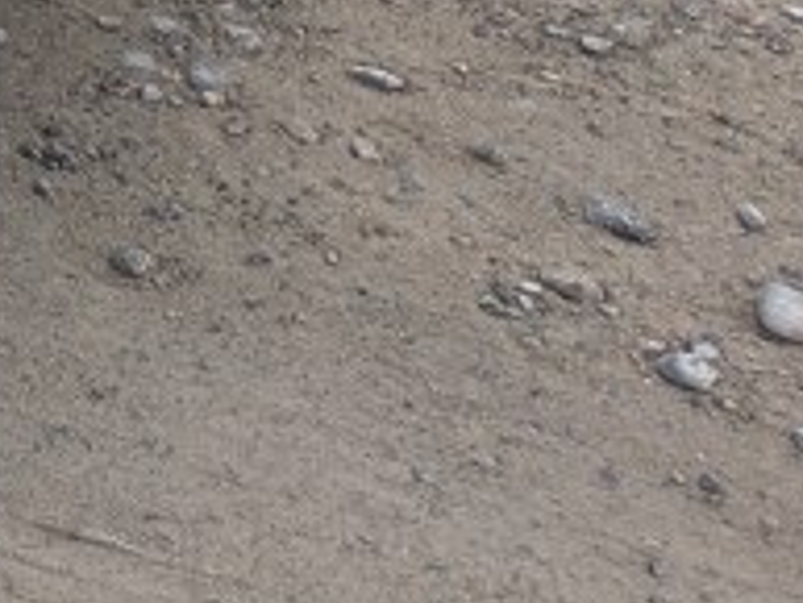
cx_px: -1591
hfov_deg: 9.4
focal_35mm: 166
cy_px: -973
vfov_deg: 8.1
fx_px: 3853
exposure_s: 1/764
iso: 51
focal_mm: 5.43
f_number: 1.89
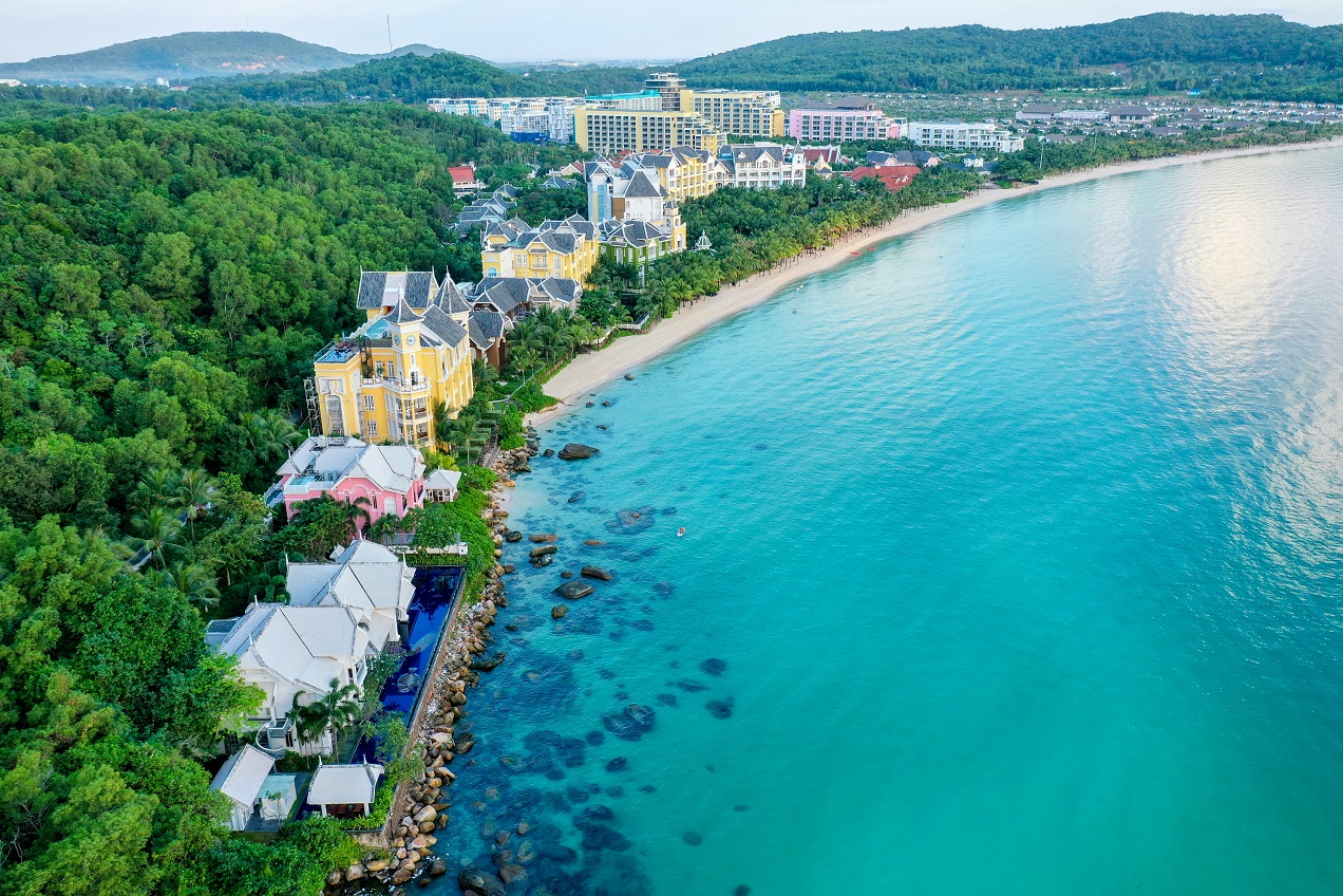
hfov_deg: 65.5
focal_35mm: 28
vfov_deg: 46.4
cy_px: 448
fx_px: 1044
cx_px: 672
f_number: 4
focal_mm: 10.26
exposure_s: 1/100
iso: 100
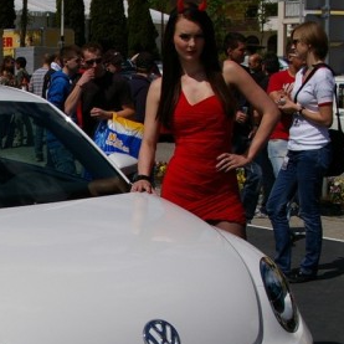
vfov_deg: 22.2
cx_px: 7
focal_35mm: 77
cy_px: 255
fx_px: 868
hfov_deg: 21.7
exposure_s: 1/1000
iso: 200
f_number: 9.5
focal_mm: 21
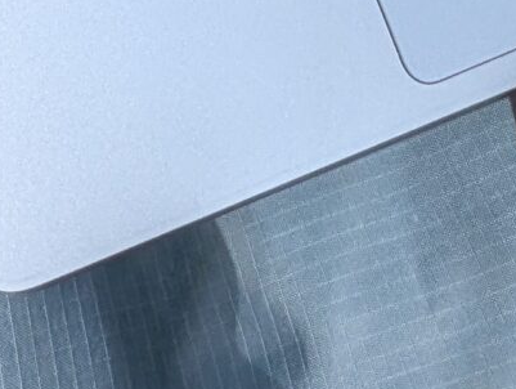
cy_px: -743
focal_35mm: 83
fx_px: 1239
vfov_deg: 11.5
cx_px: 90
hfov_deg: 23.1
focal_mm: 1.95
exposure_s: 1/1284
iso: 35
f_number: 2.2
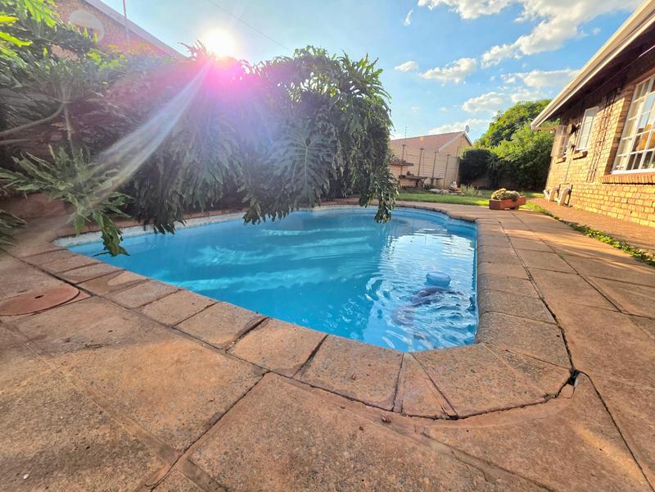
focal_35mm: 13
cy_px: 246
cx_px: 328
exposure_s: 1/1667
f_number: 1.9
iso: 40
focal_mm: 2.2
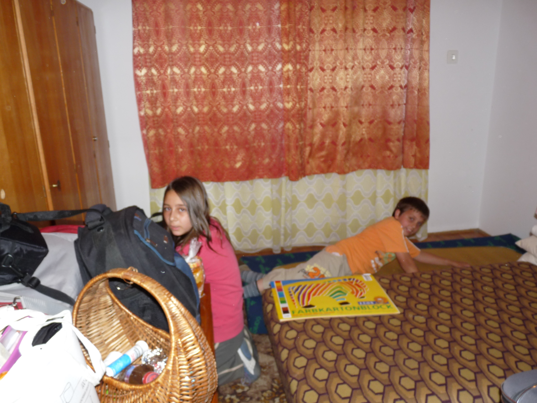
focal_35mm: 27
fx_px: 419
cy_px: 202
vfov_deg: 51.4
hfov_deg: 65.3
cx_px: 268
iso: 100
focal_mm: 4.8
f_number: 2.8
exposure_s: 1/30
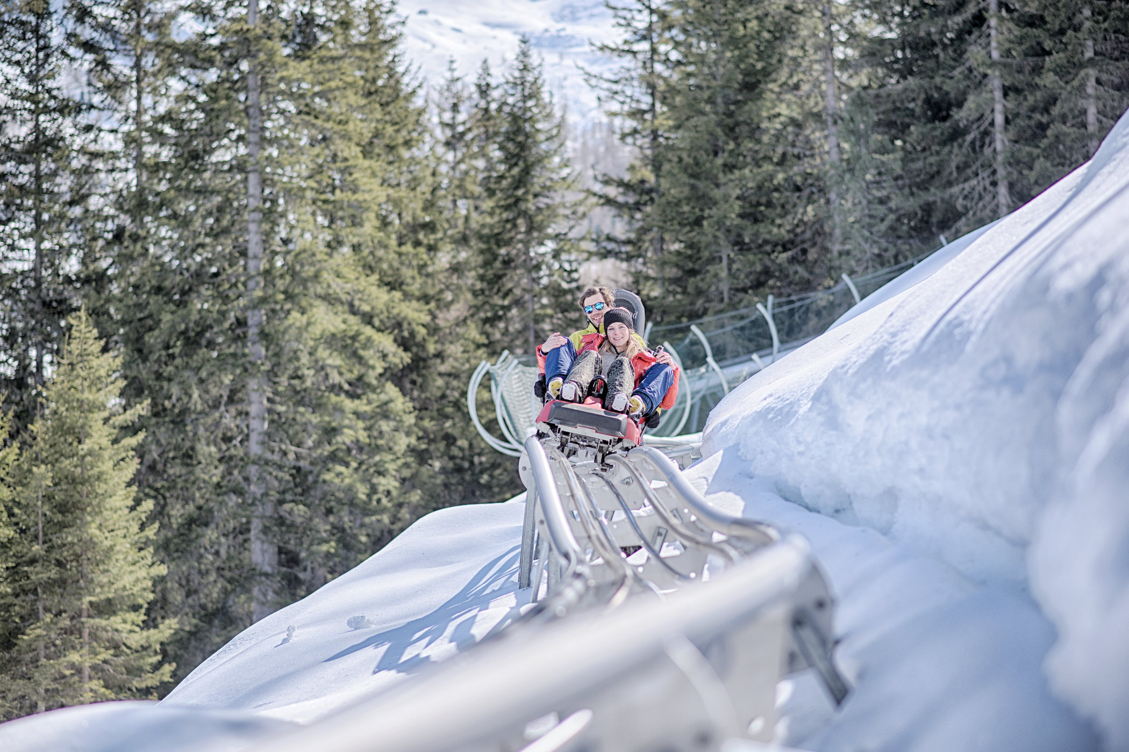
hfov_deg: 23.9
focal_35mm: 85
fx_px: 2665
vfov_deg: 16.1
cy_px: 376
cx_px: 564
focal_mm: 85
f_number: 3.2
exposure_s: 1/2500
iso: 31
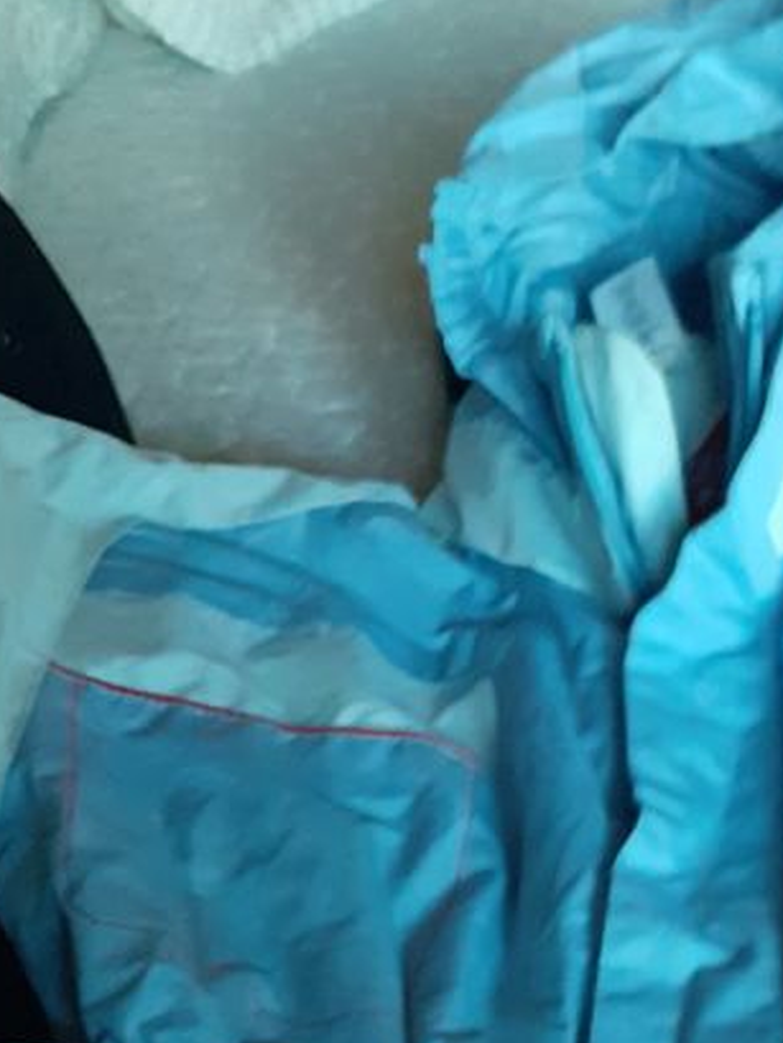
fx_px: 1989
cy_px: 1125
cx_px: 635
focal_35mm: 66
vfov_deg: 27.1
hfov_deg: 22.0
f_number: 1.9
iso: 500
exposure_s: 1/25
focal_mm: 3.6
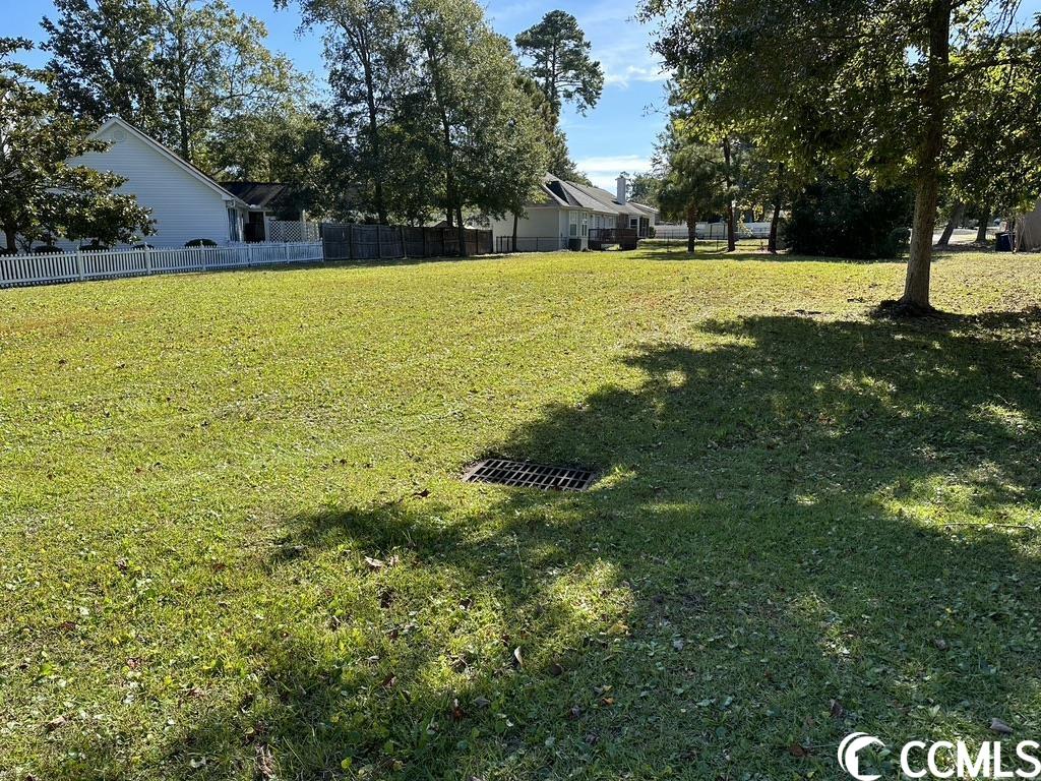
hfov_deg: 71.6
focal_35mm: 24
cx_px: 520
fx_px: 722
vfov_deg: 56.8
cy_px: 390
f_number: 1.78
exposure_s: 1/1845
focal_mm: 6.86
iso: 80
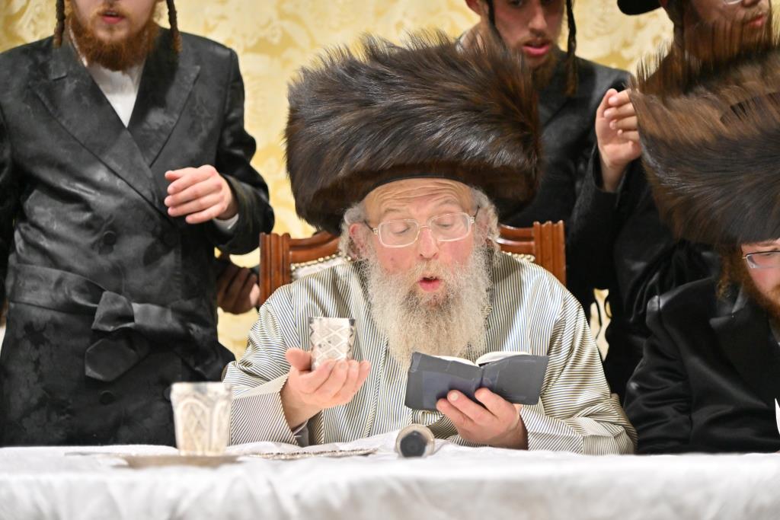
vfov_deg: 13.0
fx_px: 2275
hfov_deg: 19.5
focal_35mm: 105
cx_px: 390
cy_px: 260
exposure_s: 1/320
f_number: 4
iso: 2000
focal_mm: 105
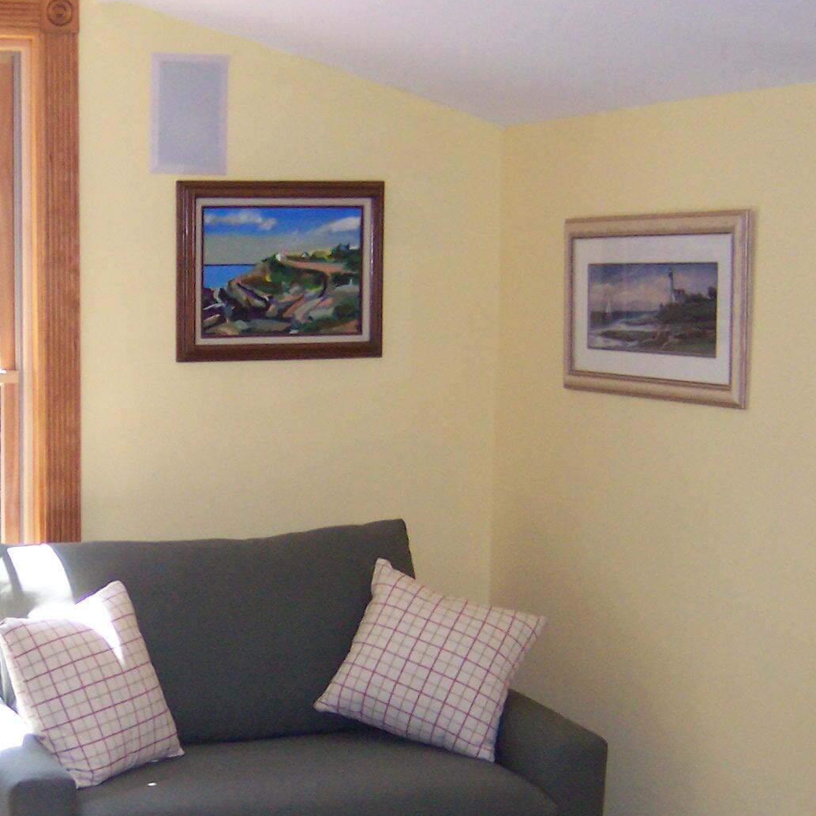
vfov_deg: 26.3
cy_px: 547
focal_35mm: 65
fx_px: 1734
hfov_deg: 25.4
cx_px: 39
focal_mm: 5.5
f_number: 2.4
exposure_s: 1/90
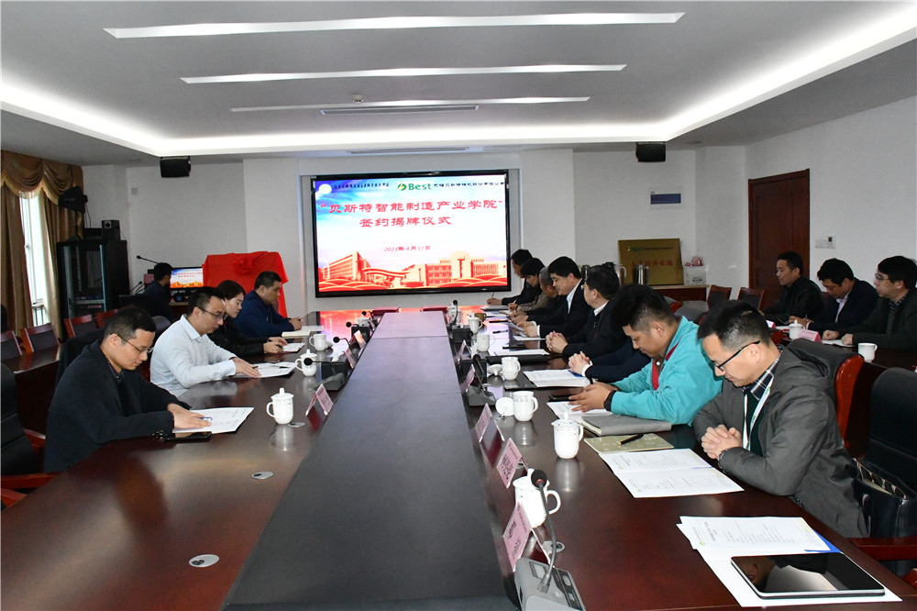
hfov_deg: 61.9
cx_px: 458
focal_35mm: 30
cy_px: 306
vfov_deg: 43.6
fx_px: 764
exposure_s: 1/250
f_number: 13
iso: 9000
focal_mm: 20
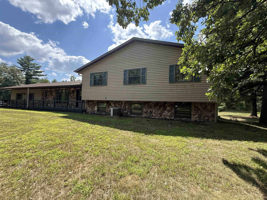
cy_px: 100
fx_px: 108
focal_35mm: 14
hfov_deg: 102.1
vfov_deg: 85.7
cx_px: 134
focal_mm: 2.22
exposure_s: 1/651
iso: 64
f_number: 2.2
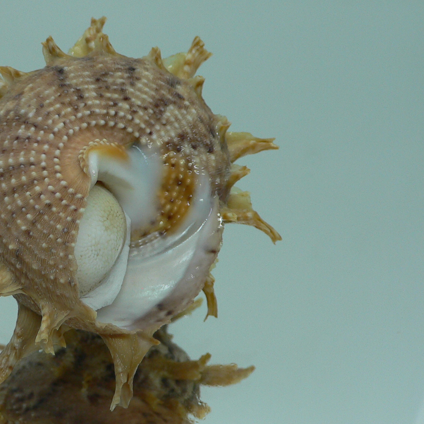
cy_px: 233
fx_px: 762
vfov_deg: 31.1
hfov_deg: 30.5
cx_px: 100
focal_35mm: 55
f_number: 2.8
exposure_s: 1/60
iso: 80
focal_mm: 4.6
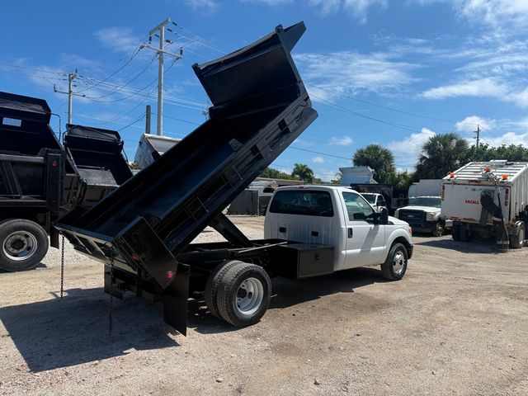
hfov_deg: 71.6
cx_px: 264
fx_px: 366
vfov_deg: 56.8
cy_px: 198
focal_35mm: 24
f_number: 1.78
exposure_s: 1/6173
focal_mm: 6.76
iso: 80
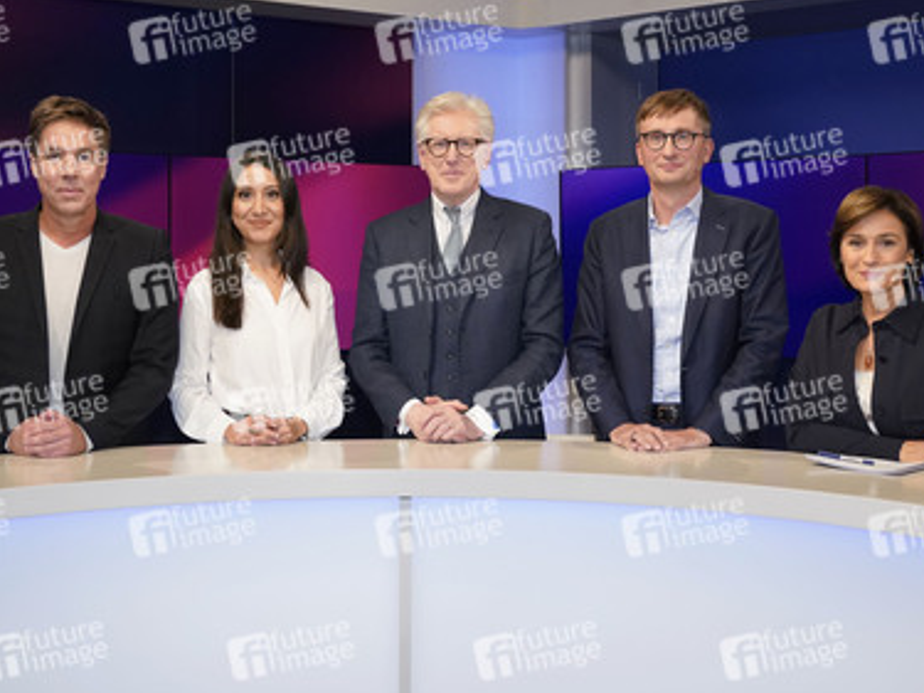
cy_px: 343
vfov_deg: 38.6
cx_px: 472
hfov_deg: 50.1
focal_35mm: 37
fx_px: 987
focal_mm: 32
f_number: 5.6
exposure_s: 1/160
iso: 2000
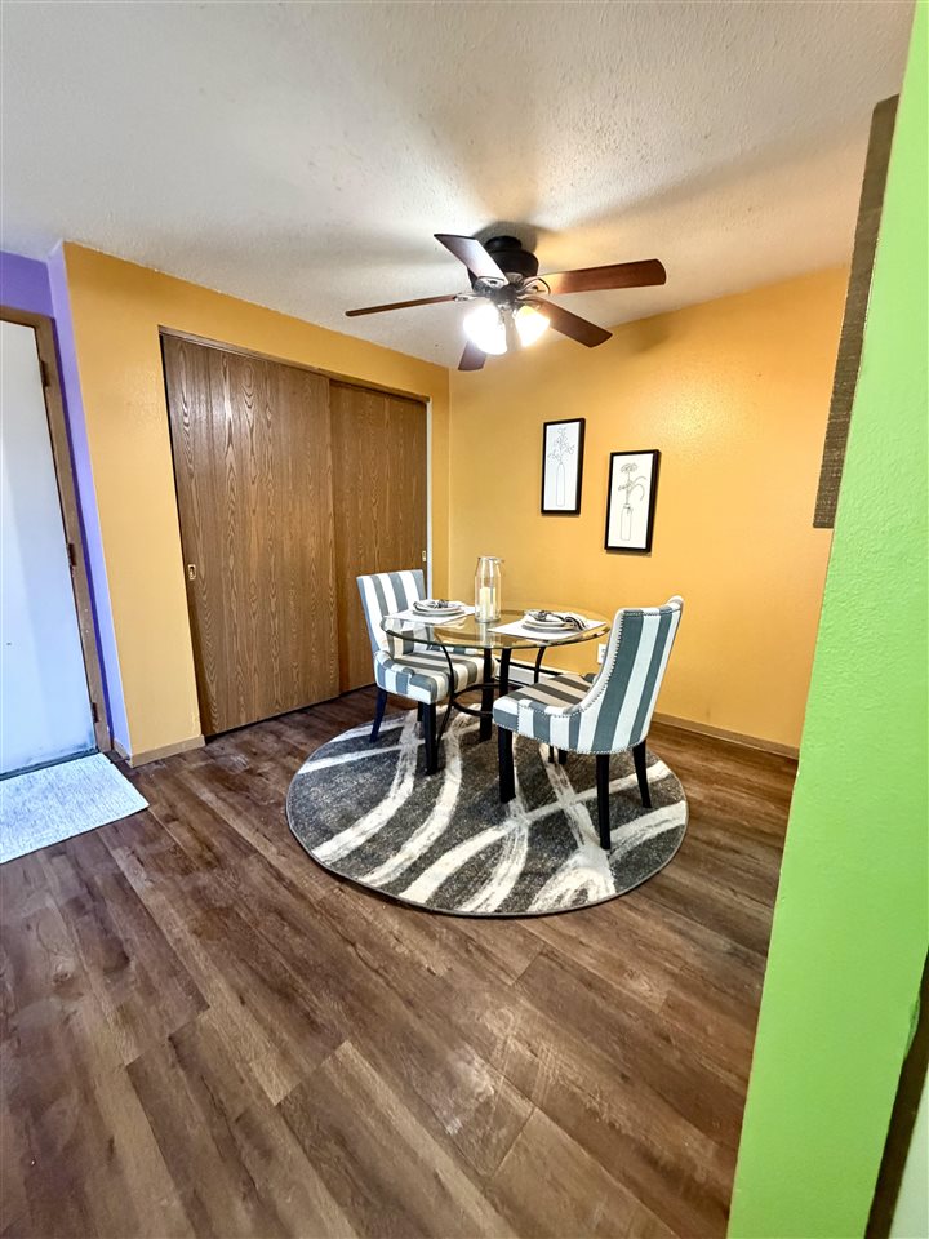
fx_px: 501
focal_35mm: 14
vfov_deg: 102.1
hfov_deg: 85.7
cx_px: 464
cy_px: 620
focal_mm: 2.22
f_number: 2.2
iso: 640
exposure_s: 1/60
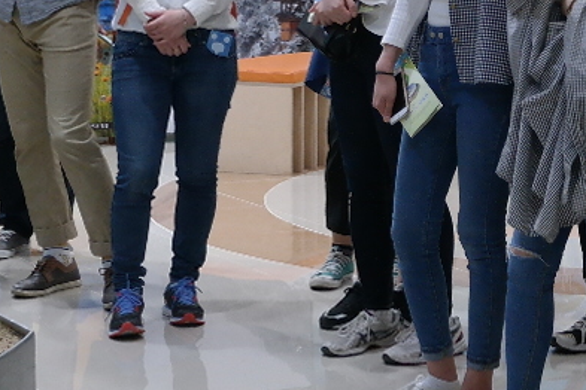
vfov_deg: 10.4
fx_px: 2148
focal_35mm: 132
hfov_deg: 15.3
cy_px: 118
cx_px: 544
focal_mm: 20
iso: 800
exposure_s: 1/40
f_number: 3.5
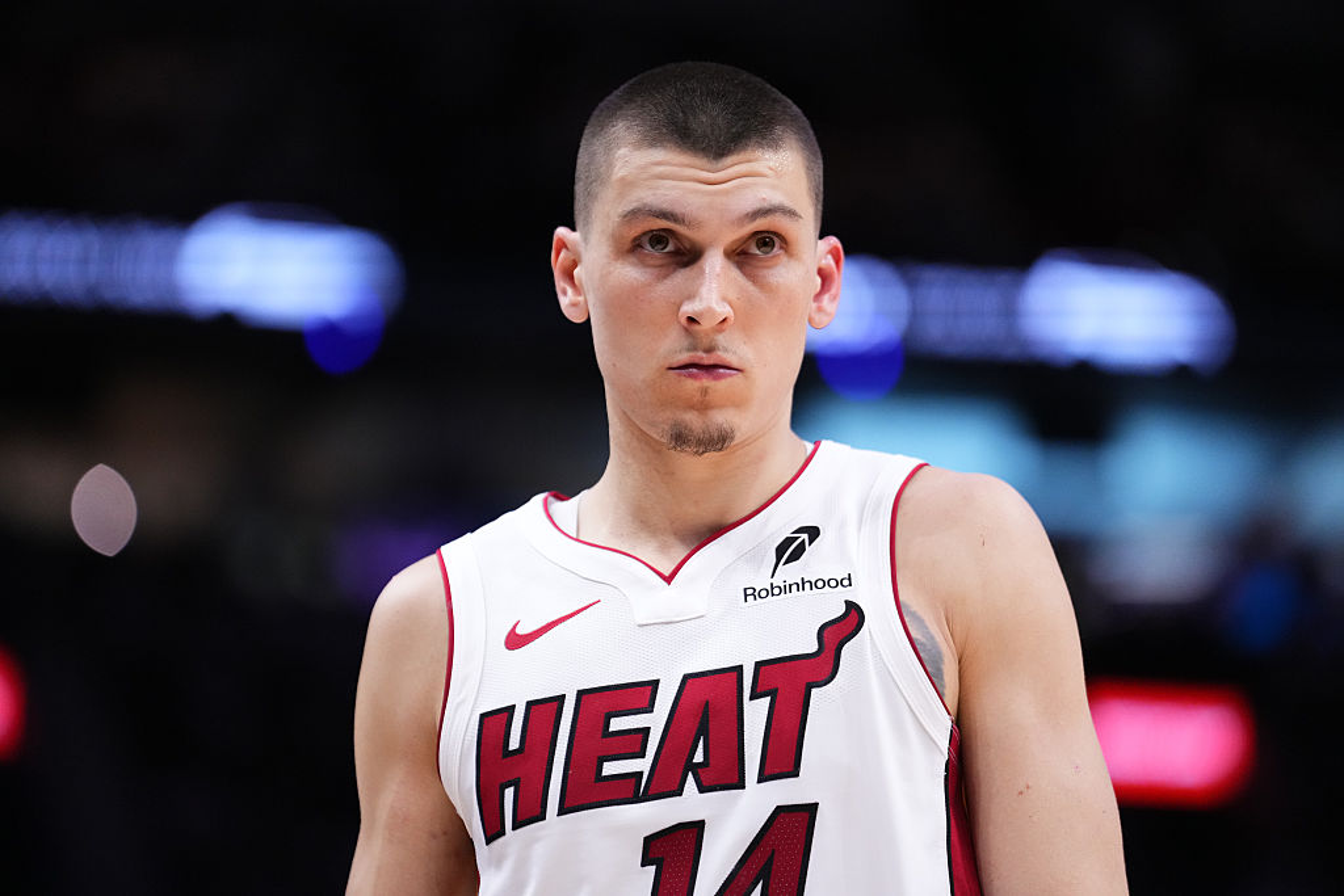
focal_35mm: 200
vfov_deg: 6.9
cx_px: 672
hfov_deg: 10.3
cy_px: 448
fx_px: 7467
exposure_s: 1/1600
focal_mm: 200
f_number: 2.8
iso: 4000
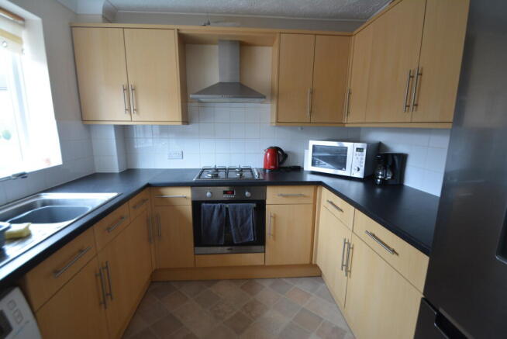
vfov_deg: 72.1
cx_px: 254
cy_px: 170
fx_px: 233
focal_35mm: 16
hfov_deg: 94.9
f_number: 3.5
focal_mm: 11
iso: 800
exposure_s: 1/30
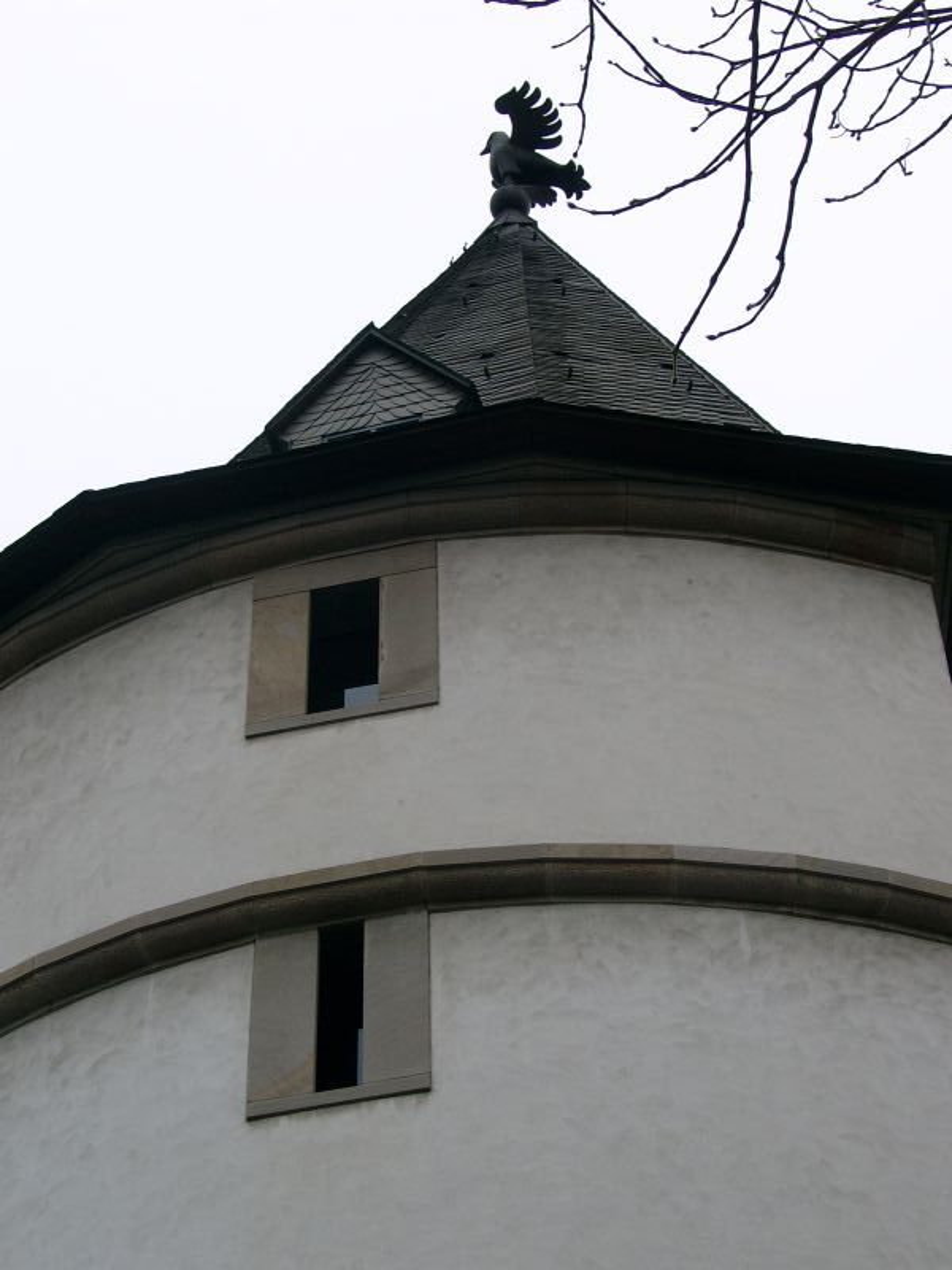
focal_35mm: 78
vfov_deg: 25.0
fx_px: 2860
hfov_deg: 18.9
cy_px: 635
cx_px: 476
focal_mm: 16.05
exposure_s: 1/108
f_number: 4
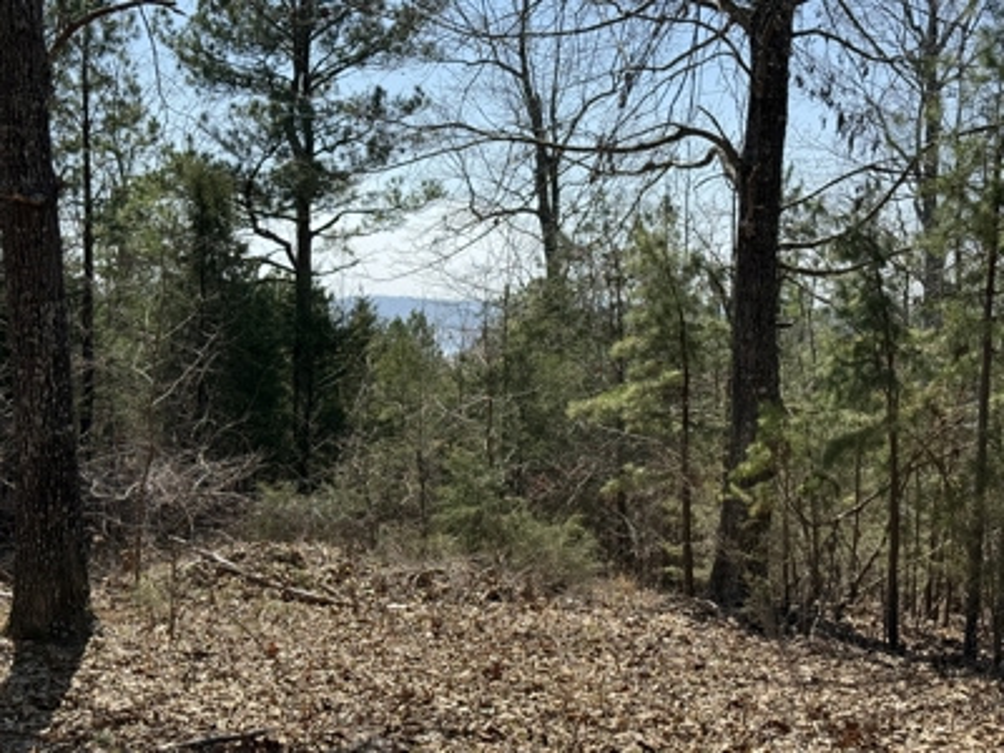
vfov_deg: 30.3
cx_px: 502
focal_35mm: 48
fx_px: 1392
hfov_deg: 39.7
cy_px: 376
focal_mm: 6.76
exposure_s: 1/3891
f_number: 1.78
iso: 80
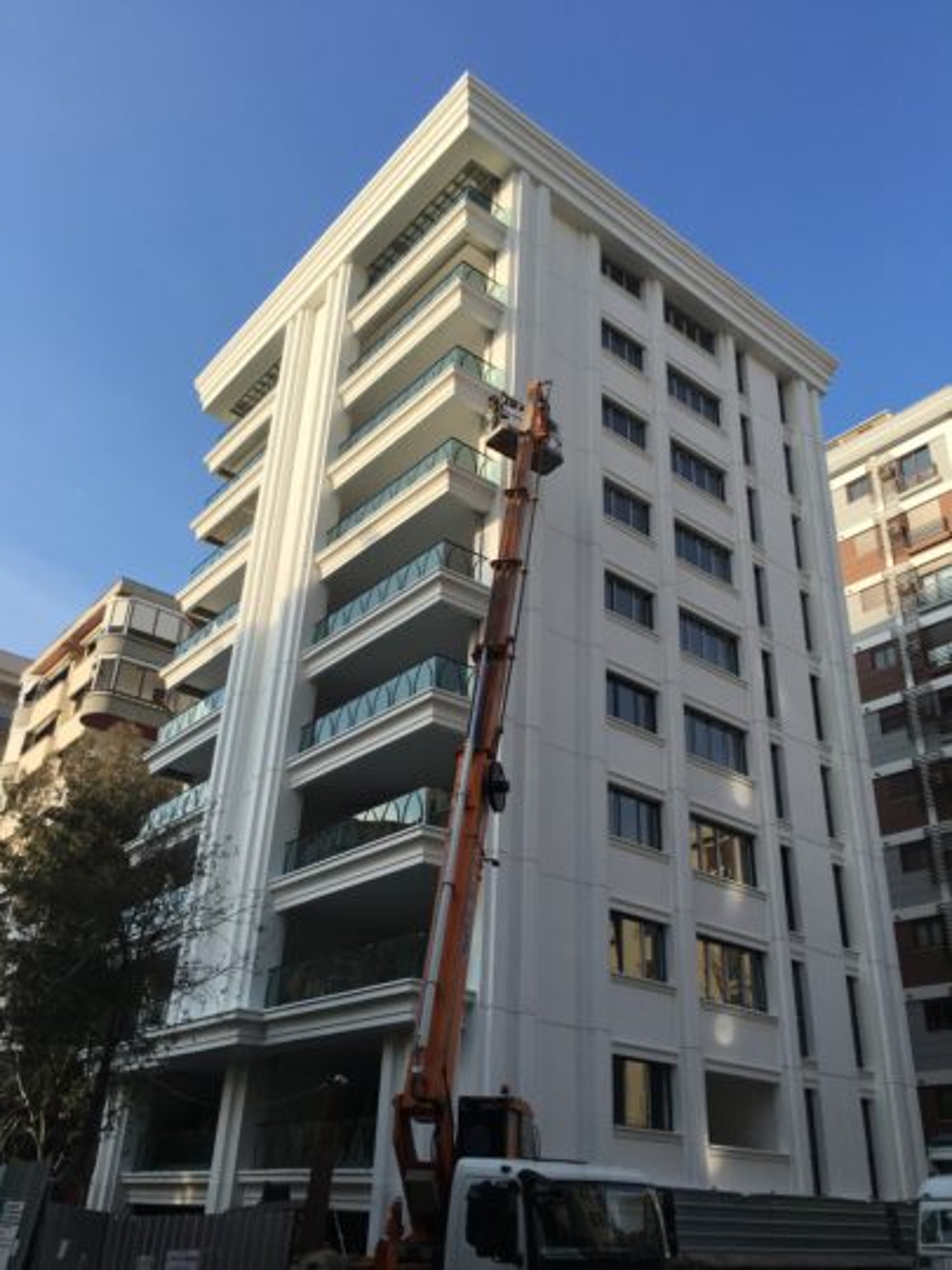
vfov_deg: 61.7
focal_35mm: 29
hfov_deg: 48.2
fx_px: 1063
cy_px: 635
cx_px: 476
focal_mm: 4.15
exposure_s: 1/1026
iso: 25
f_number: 2.2
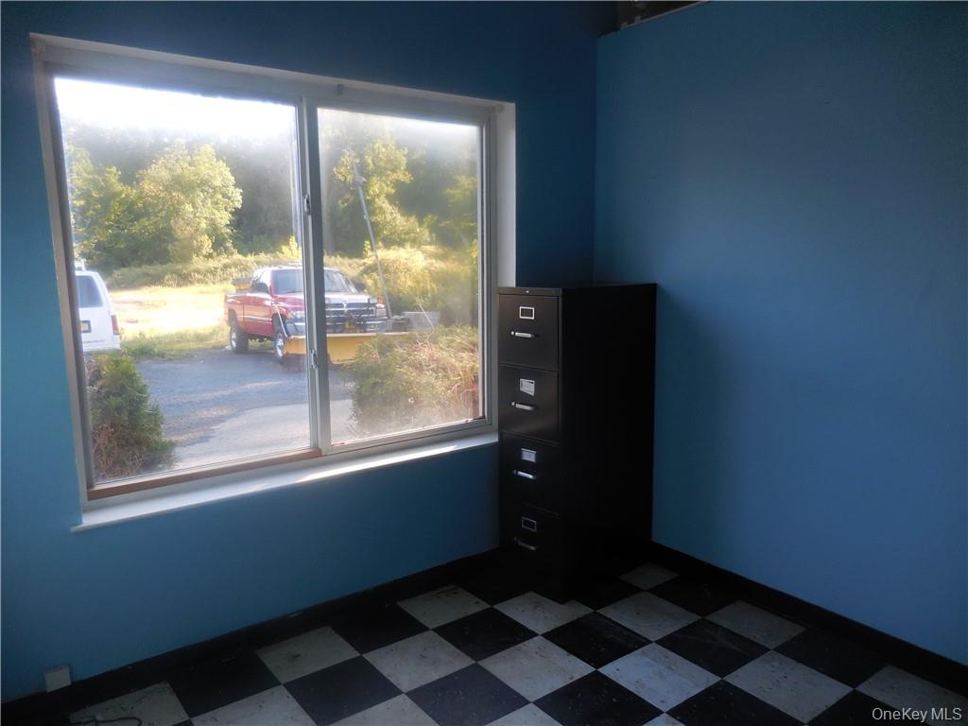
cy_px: 363
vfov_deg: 54.9
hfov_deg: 69.4
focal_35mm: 25
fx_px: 699
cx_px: 484
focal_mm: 4.5
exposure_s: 1/100
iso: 125
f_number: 3.3
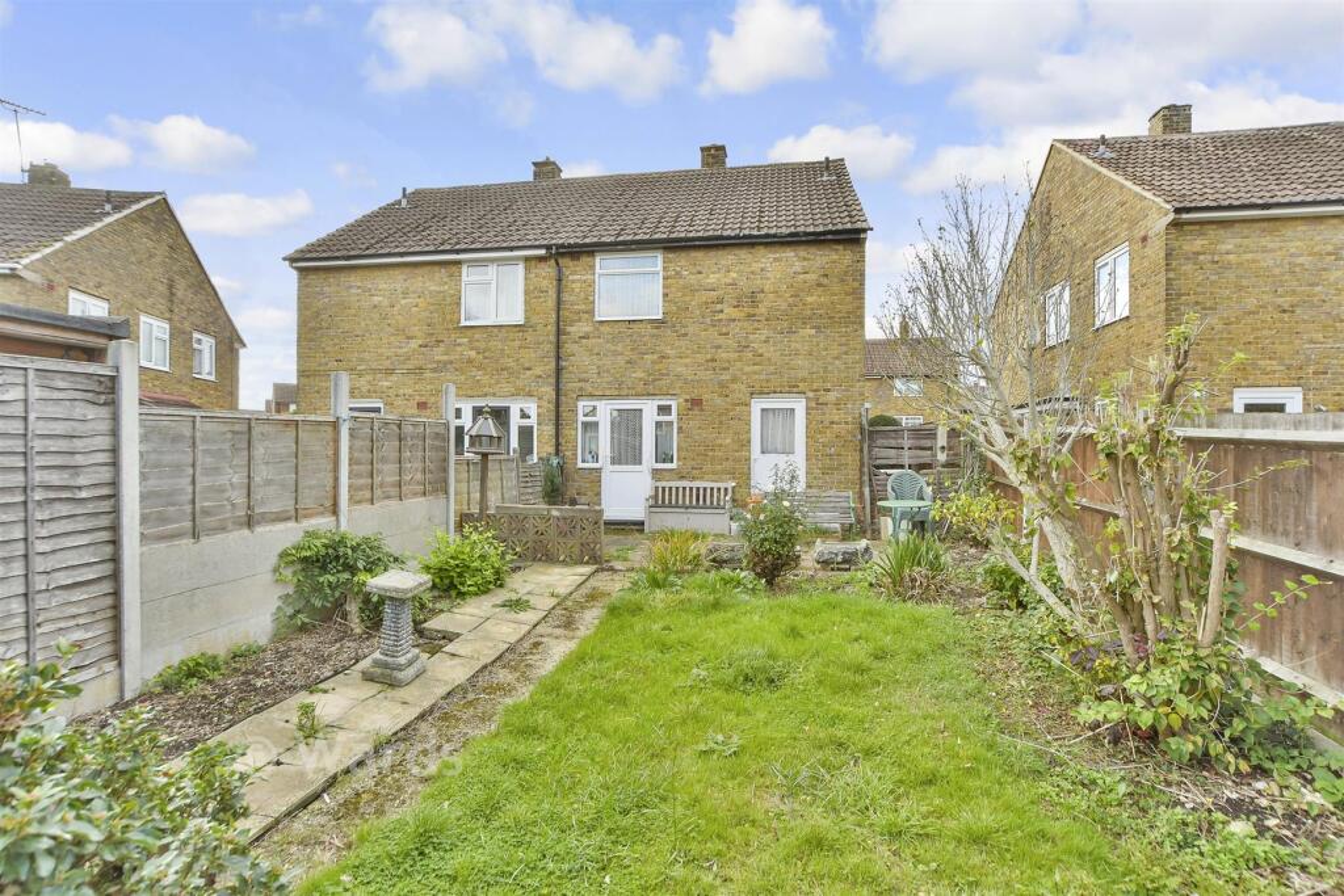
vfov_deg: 77.3
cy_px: 448
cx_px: 672
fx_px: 560
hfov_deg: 100.4
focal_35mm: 15
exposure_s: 1/250
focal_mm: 10
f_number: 8
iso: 500
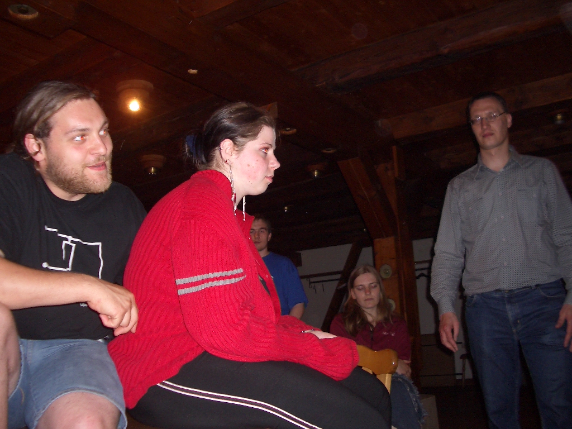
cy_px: 214
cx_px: 286
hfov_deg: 52.6
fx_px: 578
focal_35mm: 35
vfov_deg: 40.7
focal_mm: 5.8
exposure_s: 1/40
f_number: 2.6
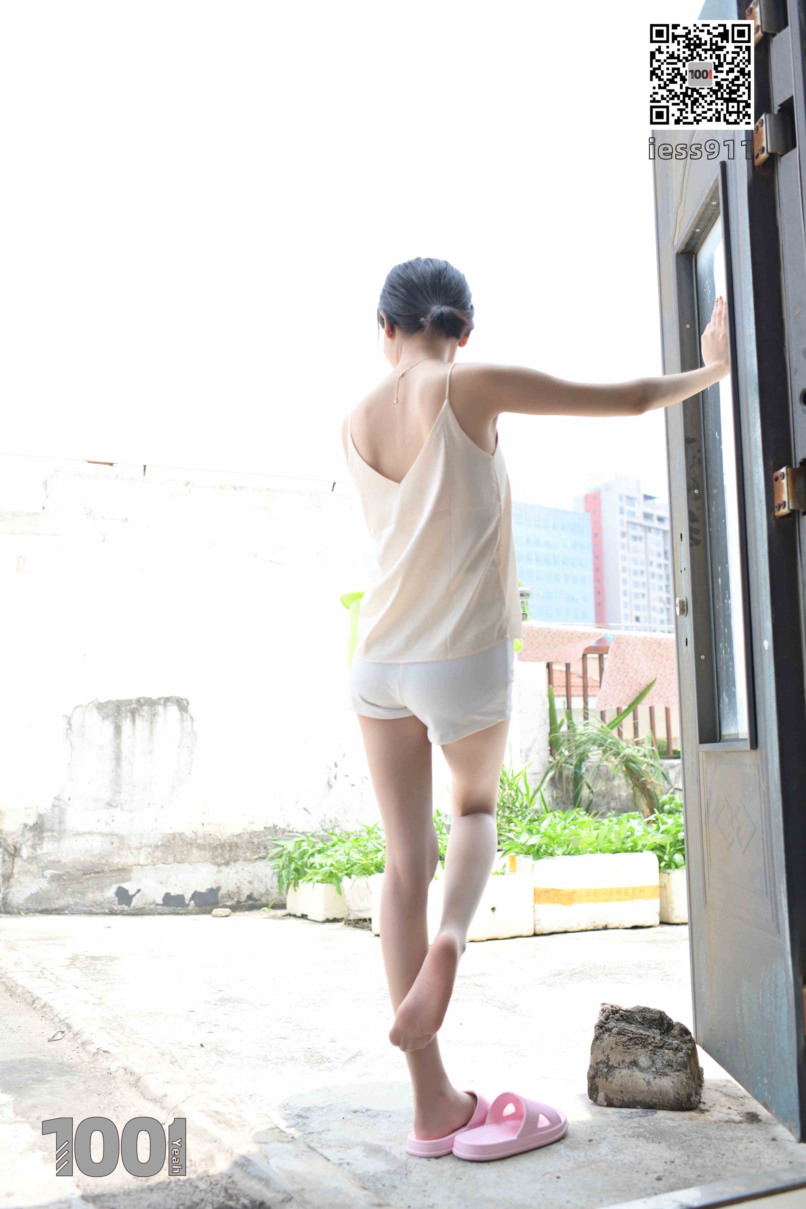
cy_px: 604
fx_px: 1175
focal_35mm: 35
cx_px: 403
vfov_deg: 54.4
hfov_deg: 37.9
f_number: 3.5
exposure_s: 1/200
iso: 64
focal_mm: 35
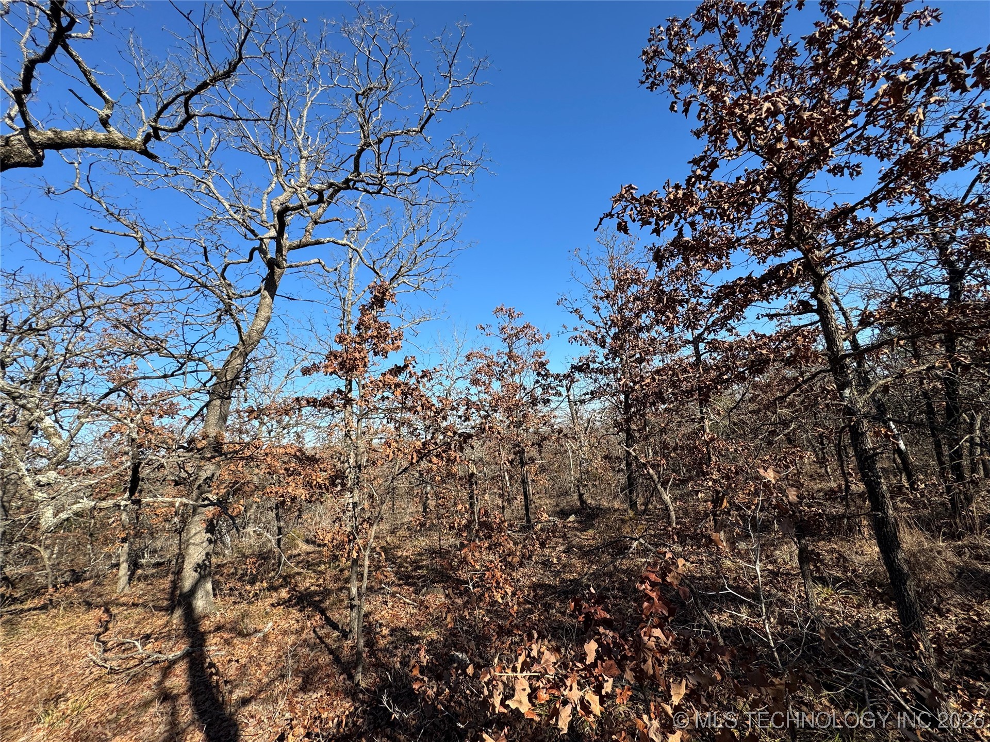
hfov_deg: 102.1
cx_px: 495
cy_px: 371
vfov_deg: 85.7
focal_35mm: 14
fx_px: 400
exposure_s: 1/1299
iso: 50
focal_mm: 2.22
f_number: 2.2
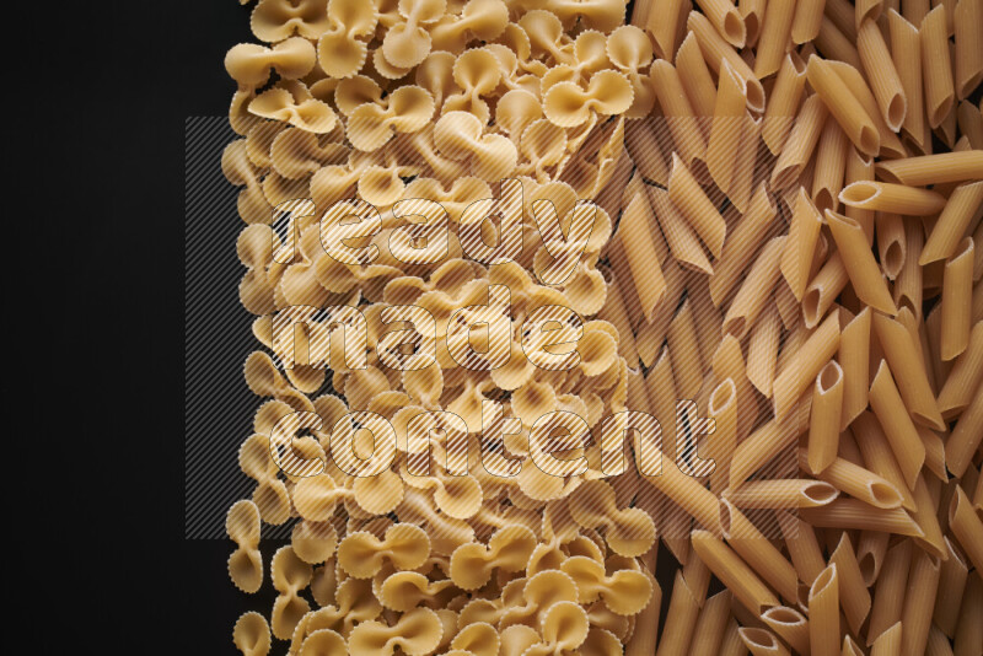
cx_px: 492
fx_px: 1366
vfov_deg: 27.0
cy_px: 328
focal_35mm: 50
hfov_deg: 39.6
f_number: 8
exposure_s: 1/100
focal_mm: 50
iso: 160
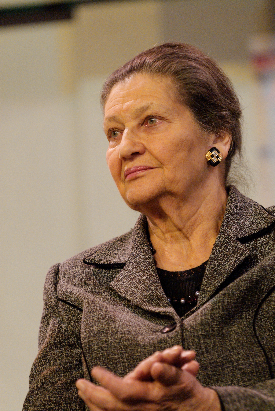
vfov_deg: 9.8
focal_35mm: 210
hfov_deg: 6.6
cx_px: 138
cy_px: 206
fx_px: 2399
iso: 800
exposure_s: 1/45
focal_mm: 140
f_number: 2.8
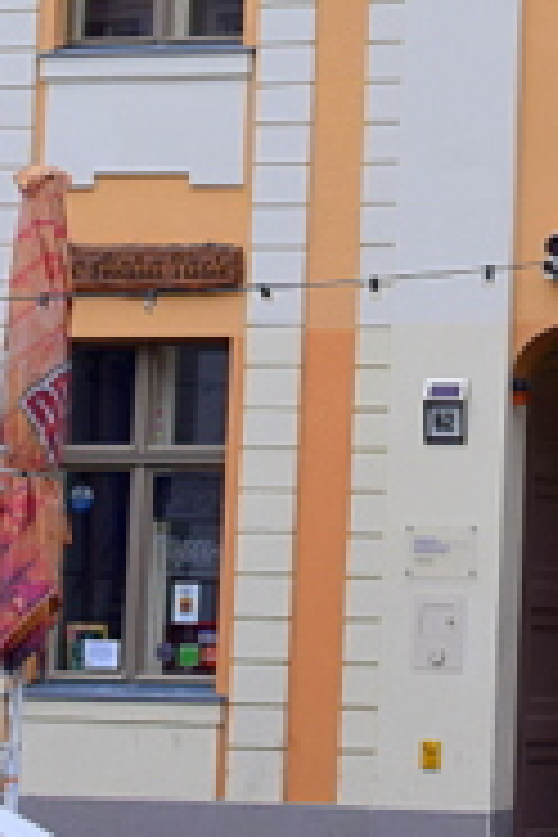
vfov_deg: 11.2
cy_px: -112
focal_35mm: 181
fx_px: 4208
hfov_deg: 7.5
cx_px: 801
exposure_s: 1/80
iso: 400
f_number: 8
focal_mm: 28
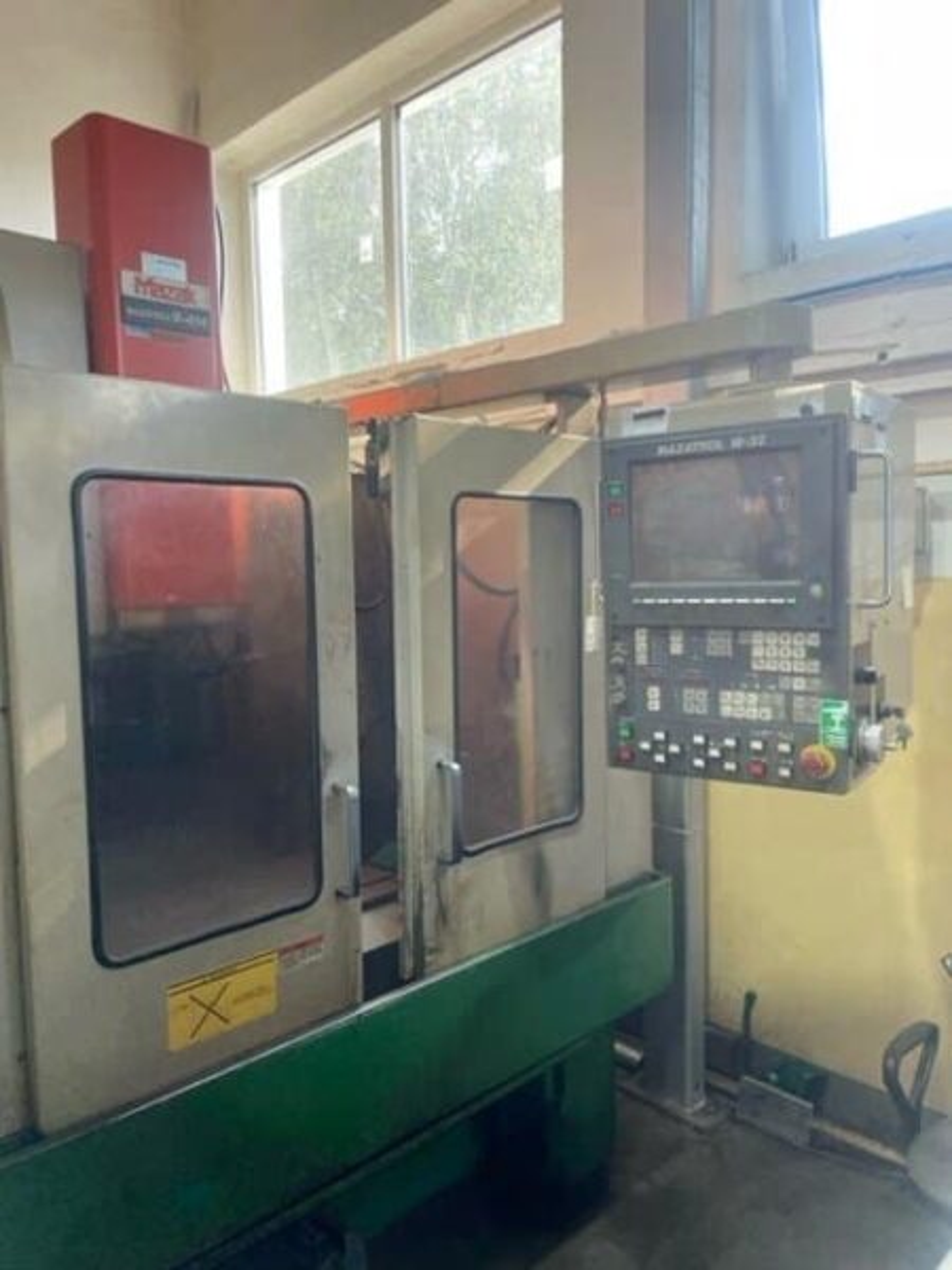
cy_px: 635
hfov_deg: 53.1
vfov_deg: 67.3
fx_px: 953
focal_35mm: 26
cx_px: 476
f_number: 1.6
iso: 32
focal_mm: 4.2
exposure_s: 1/100
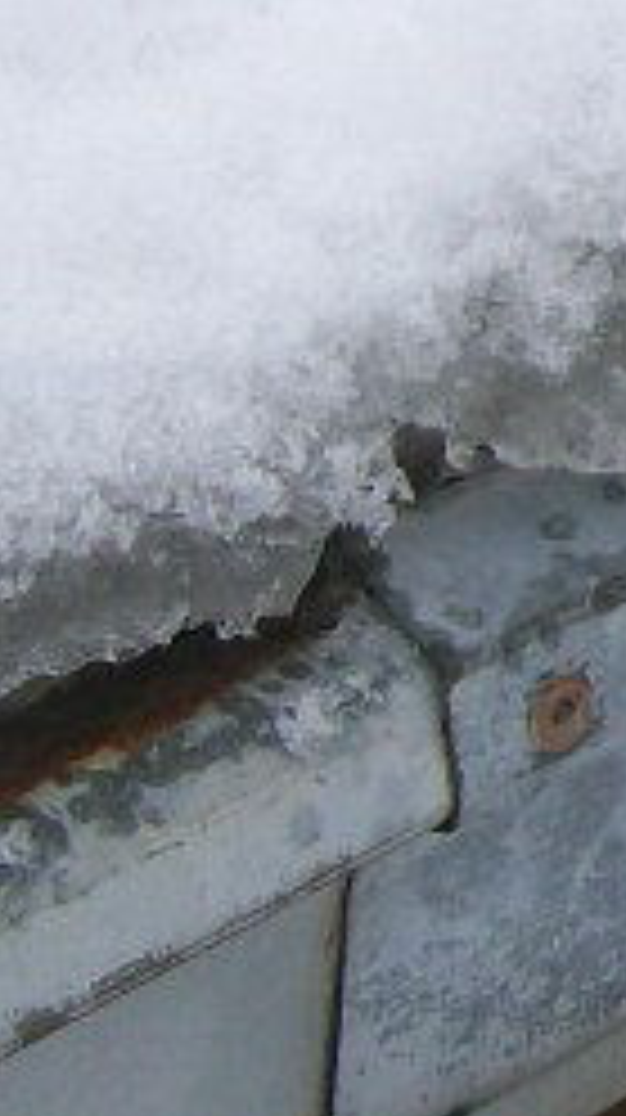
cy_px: 104
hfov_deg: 7.1
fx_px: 4794
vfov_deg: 13.2
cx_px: 1437
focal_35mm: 162
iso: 80
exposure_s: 1/547
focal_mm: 6
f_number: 2.7
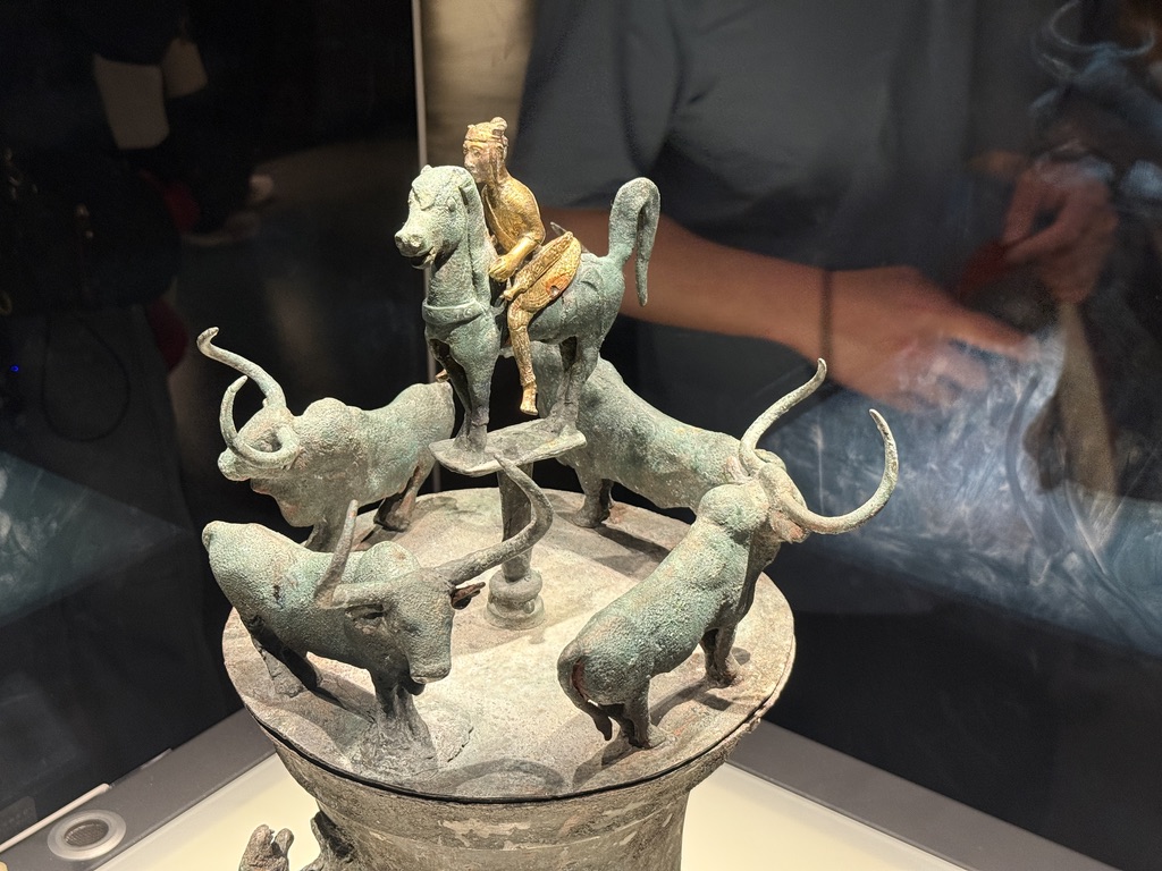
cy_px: 436
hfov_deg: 39.7
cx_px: 581
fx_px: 1611
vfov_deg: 30.3
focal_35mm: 48
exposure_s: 1/33
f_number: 1.78
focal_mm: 6.76
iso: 320
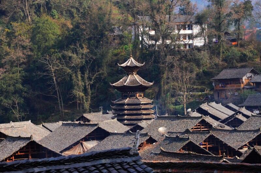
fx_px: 1140
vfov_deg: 8.7
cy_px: 86
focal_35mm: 158
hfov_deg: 13.1
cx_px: 130
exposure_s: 1/1600
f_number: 10
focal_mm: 105
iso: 2000
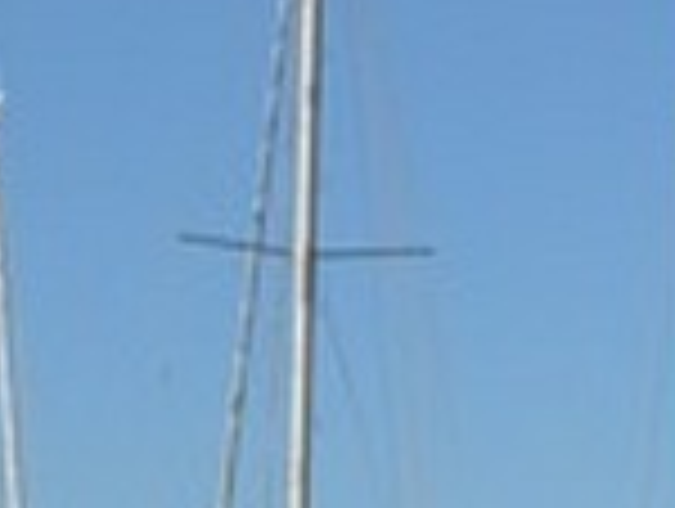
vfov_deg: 3.8
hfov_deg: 5.0
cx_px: -724
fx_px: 7558
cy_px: 870
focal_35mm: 387
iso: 100
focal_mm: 15.7
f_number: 6.3
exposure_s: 1/400
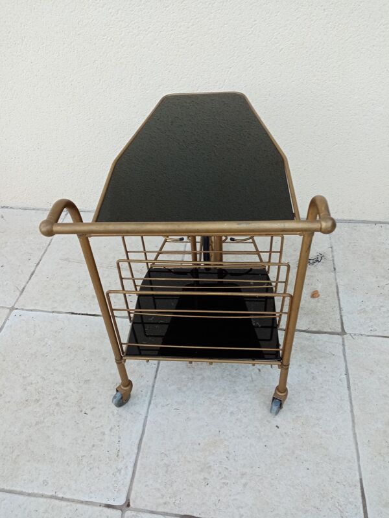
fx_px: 390
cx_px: 194
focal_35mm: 26
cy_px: 259
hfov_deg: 53.1
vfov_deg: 67.3
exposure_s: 1/50
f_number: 1.8
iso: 162
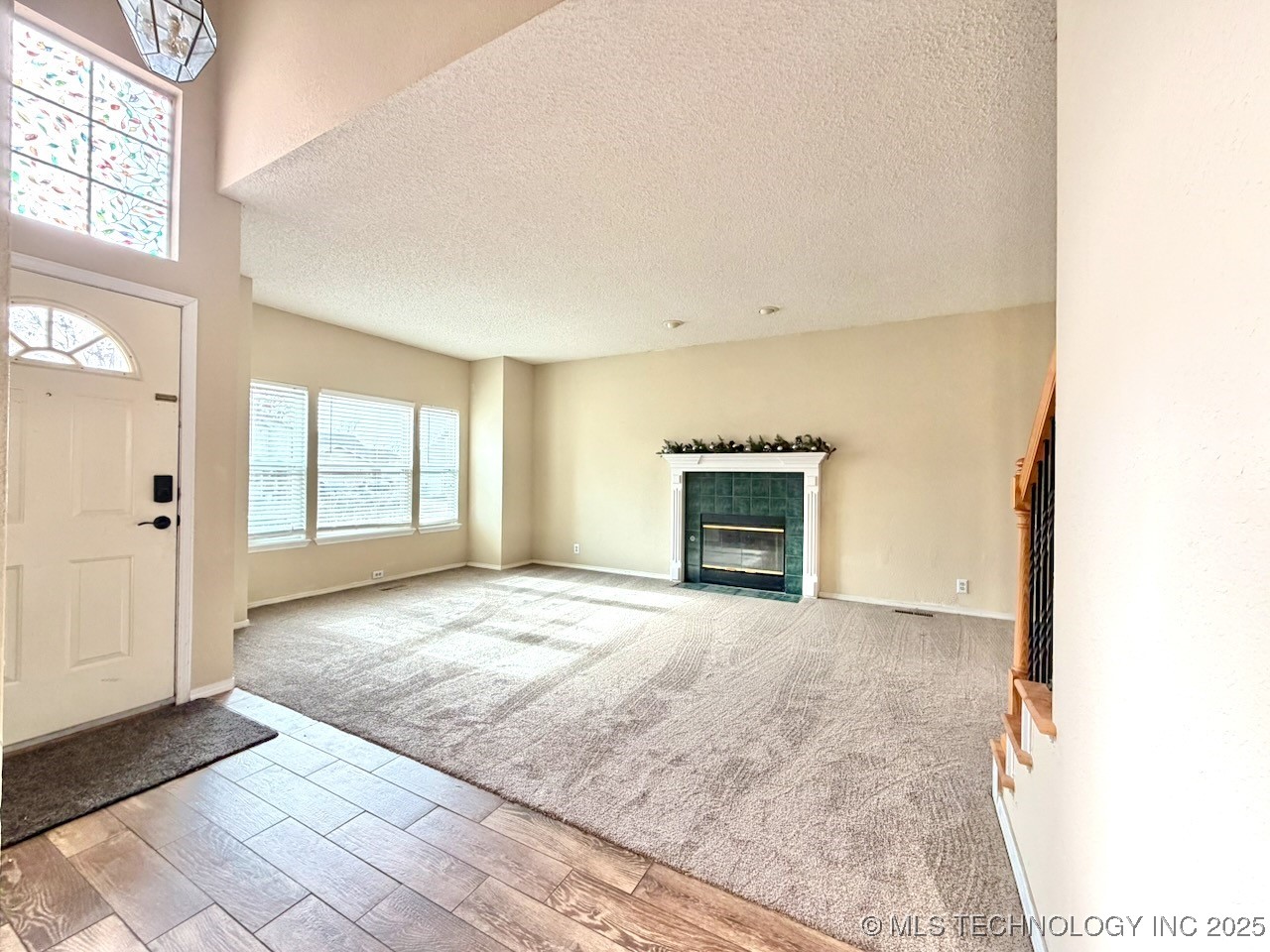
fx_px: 514
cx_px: 635
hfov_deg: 102.1
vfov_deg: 85.7
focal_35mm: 14
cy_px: 476
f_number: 2.2
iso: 320
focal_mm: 2.22
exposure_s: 1/121
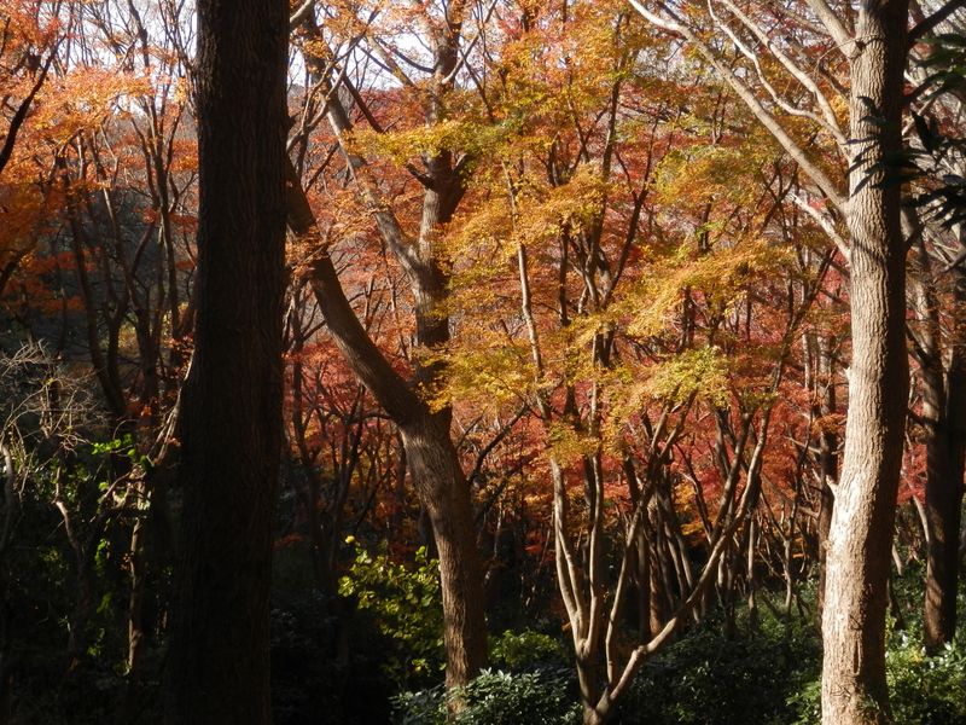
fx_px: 2037
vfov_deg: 20.2
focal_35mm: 73
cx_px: 483
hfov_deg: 26.7
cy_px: 362
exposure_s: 1/160
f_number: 4.5
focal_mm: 13.1
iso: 80
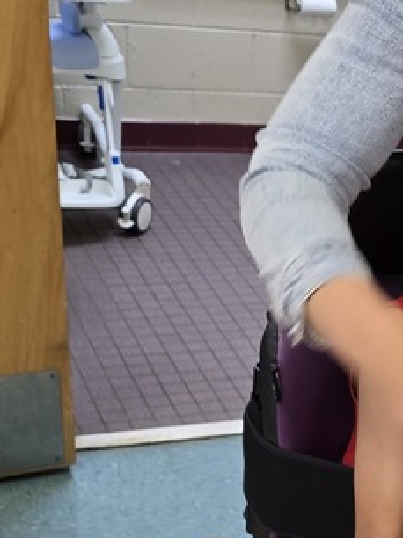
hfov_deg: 17.3
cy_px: 491
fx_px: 1197
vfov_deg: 24.6
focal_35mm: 77
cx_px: 602
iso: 100
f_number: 1.7
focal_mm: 6.3
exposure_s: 1/40
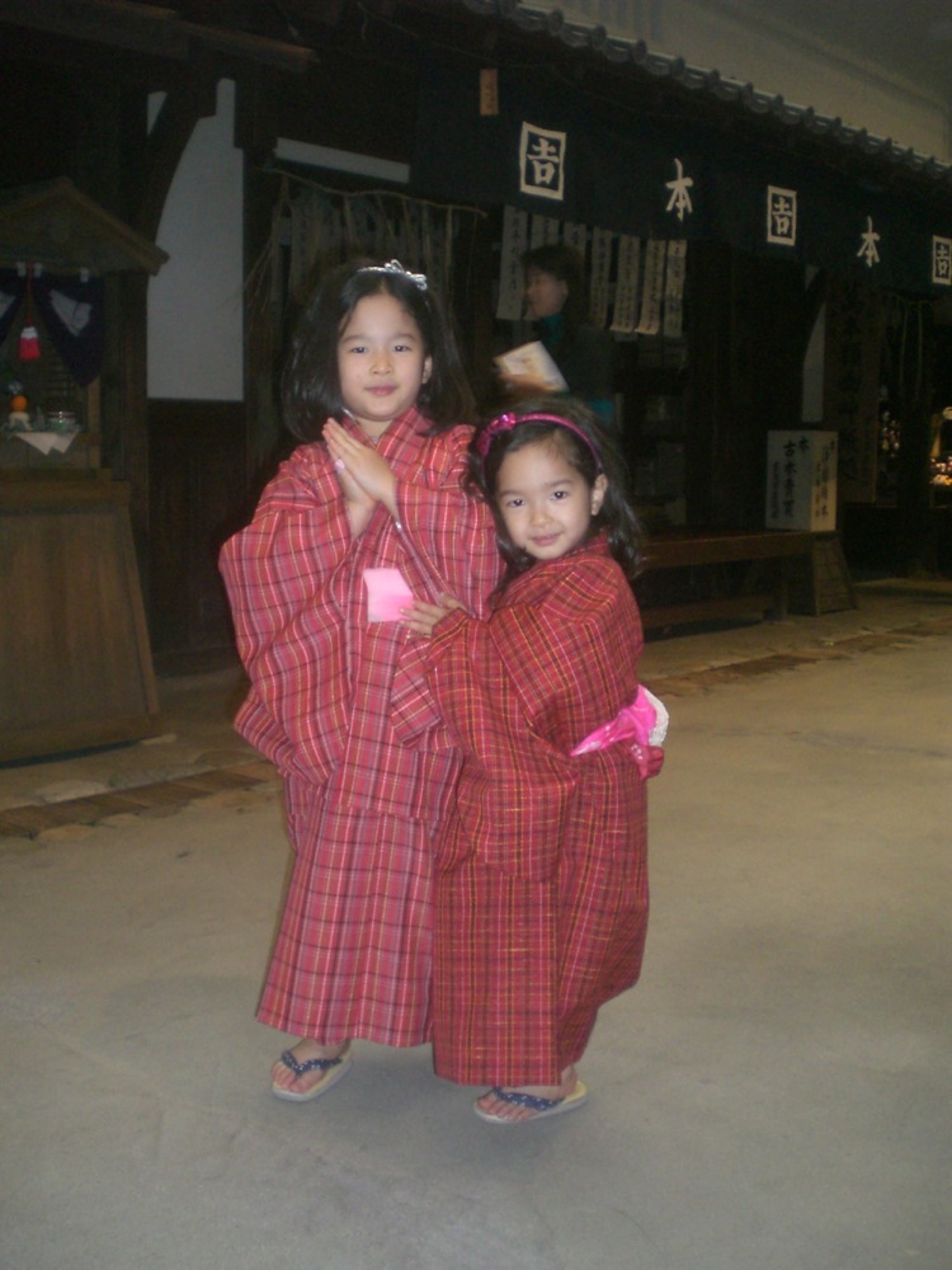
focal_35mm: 38
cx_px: 476
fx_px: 1393
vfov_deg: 49.0
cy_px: 635
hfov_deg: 37.7
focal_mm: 6.3
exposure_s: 1/30
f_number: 3.1
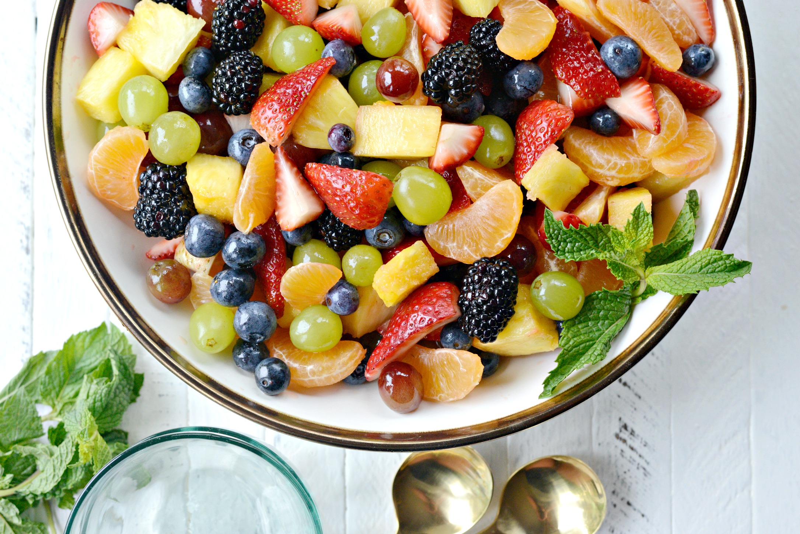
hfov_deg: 39.6
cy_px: 267
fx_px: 1111
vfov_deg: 27.0
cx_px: 400
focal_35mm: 50
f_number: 6.3
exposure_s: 1/640
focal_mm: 50
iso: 2000
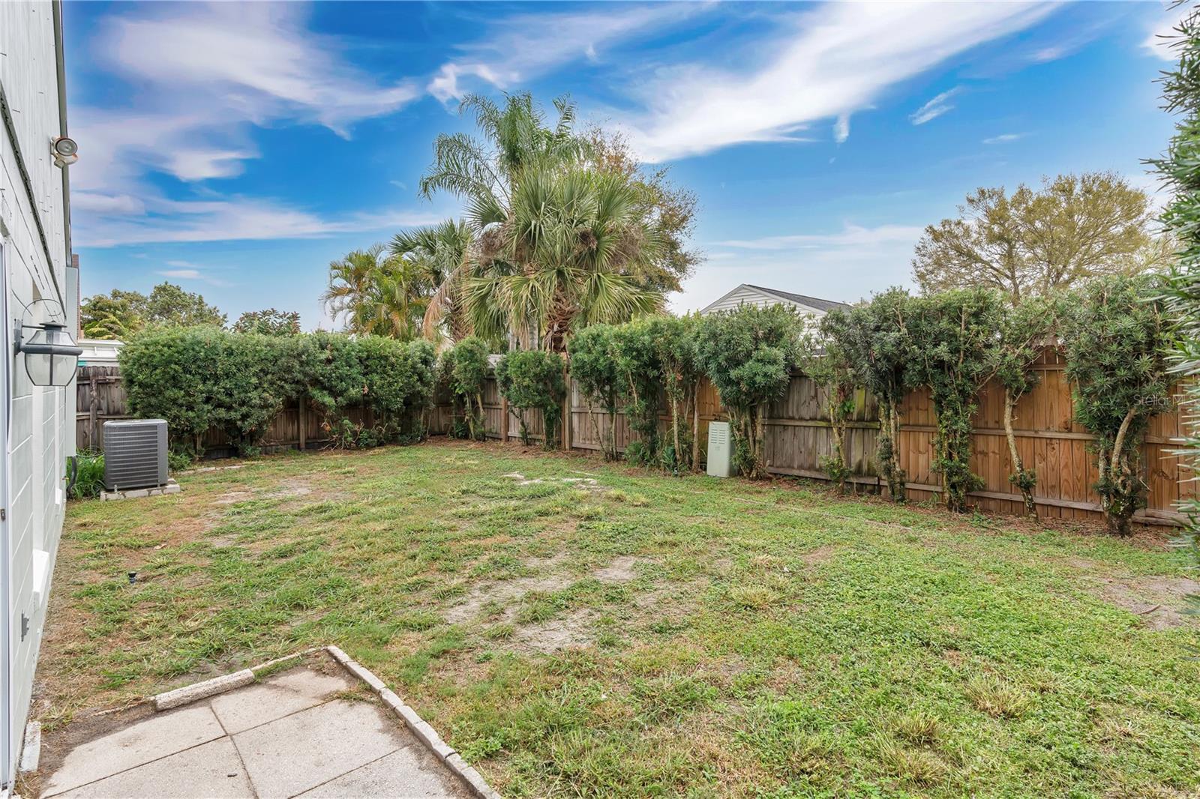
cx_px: 600
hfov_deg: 96.7
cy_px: 400
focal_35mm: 16
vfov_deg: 73.7
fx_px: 533
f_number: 8
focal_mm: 16
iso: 100
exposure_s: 1/80
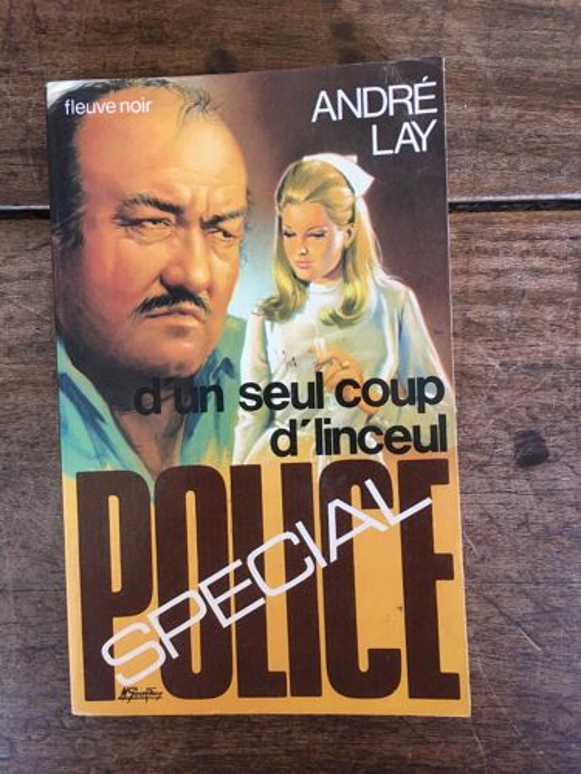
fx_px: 649
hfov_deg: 48.2
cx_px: 290
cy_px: 387
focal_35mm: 29
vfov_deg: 61.7
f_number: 2.2
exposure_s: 1/33
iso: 160
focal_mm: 4.15
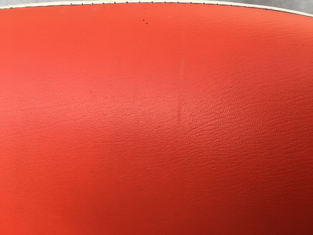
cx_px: 156
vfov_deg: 48.2
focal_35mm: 29
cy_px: 118
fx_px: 262
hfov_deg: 61.7
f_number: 2.2
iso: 25
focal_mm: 4.15
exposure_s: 1/276
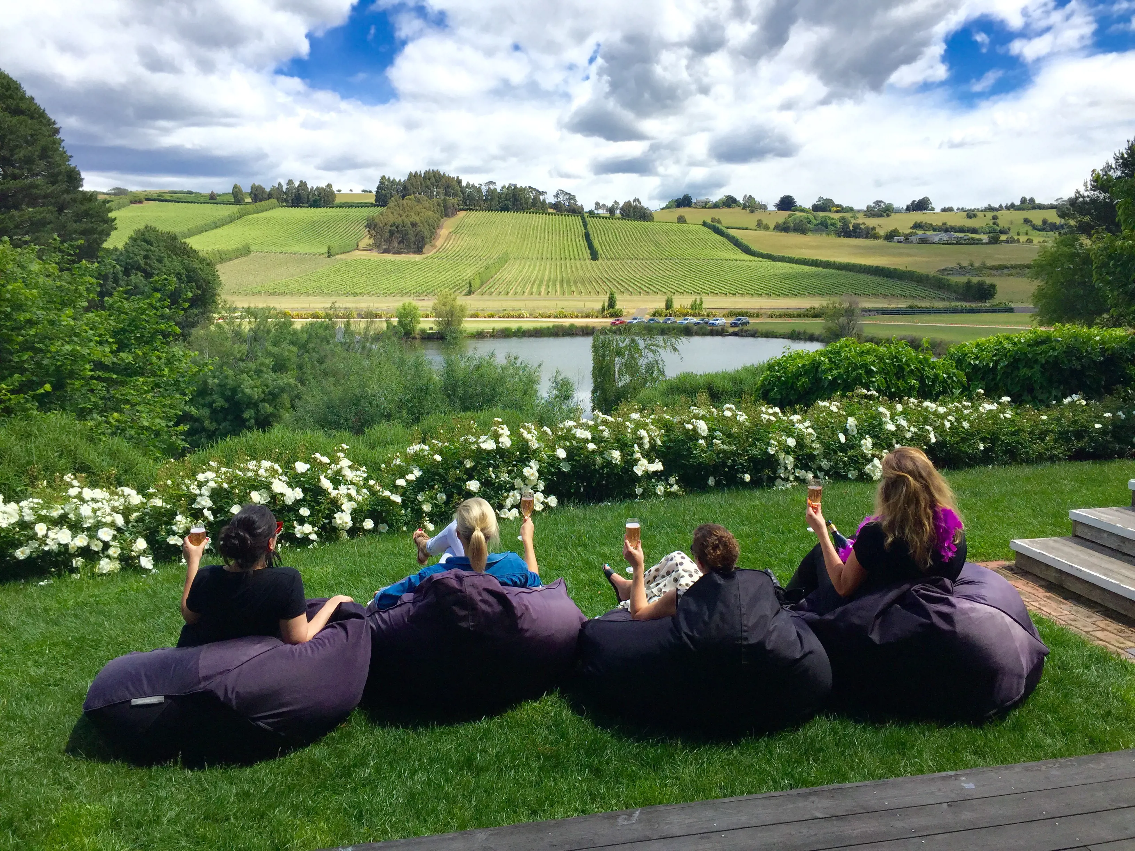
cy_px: 426
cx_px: 568
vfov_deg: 48.2
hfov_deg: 61.7
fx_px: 951
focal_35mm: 29
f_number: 2.2
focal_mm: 4.15
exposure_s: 1/2326
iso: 32
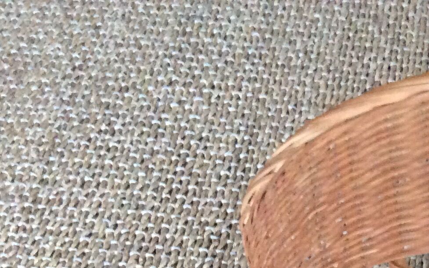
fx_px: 1053
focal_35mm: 90
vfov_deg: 13.5
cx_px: 436
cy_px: 424
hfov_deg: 22.1
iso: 320
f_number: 2.4
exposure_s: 1/17
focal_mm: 3.3
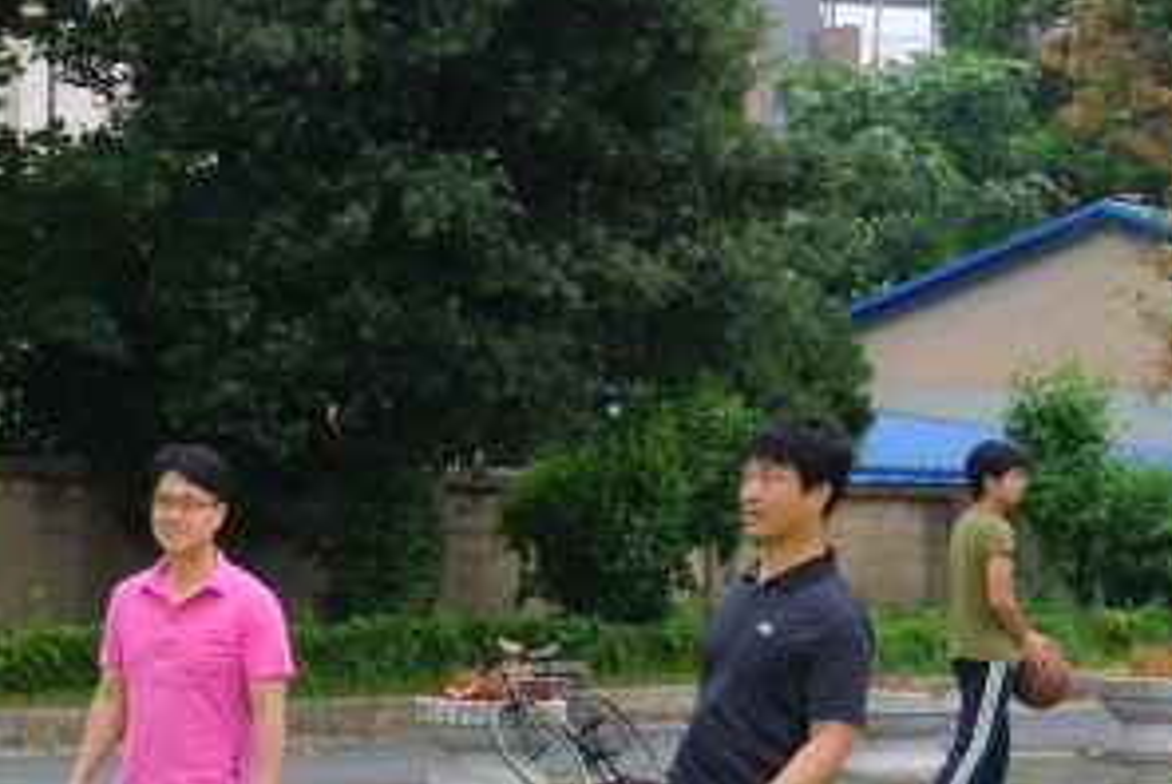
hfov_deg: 14.6
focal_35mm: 135
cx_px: -289
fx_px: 4399
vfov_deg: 10.1
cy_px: 750
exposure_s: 1/500
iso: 200
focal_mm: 14.5
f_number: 4
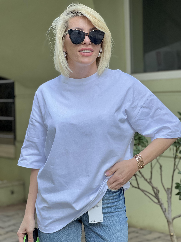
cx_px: 90
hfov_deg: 19.1
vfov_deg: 25.3
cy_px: 121
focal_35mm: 77
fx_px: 537
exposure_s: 1/121
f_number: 2.8
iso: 125
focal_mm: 9
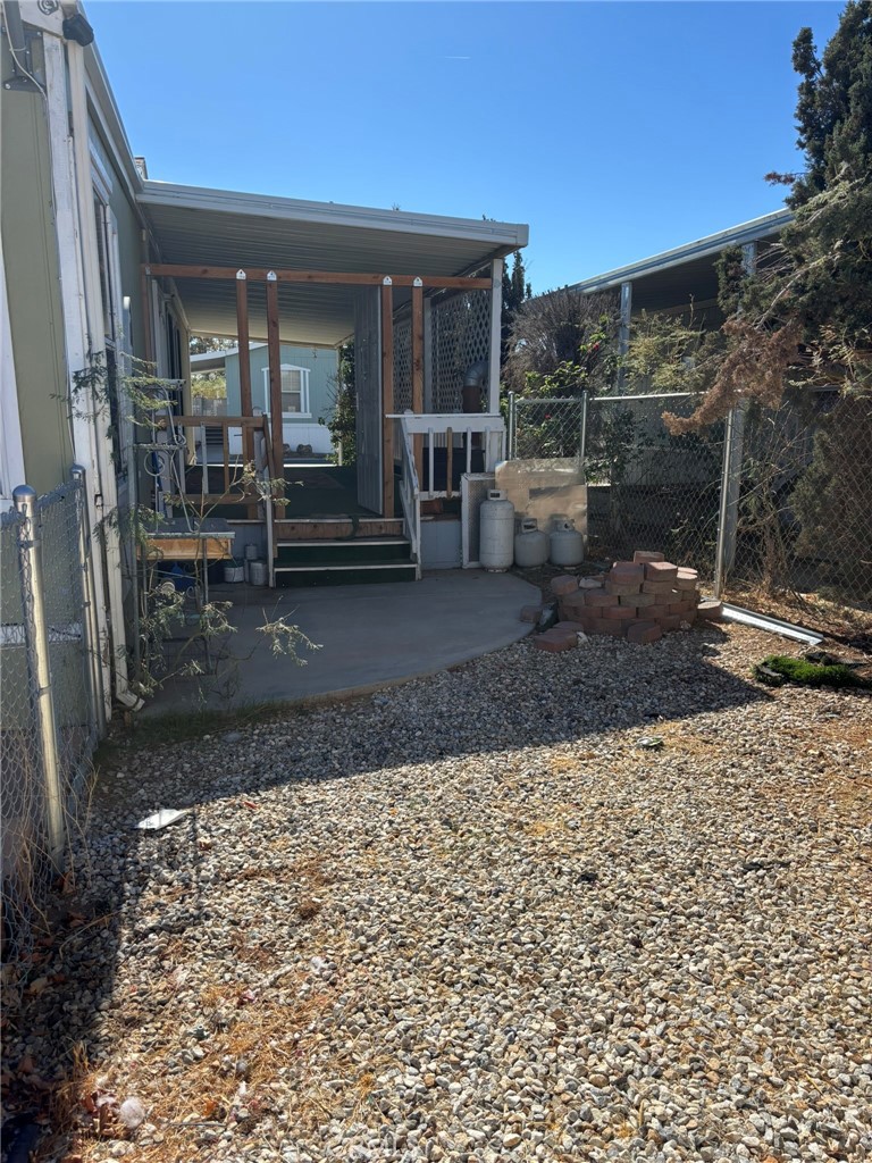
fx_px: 873
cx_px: 436
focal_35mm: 26
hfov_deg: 53.1
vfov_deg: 67.3
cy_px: 582
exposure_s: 1/2933
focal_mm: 5.96
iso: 50
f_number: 1.6
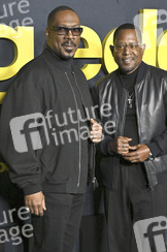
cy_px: 180
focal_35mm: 64
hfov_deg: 21.2
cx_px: 93
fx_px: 447
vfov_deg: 31.1
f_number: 5.6
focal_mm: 39
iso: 2500
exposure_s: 1/320
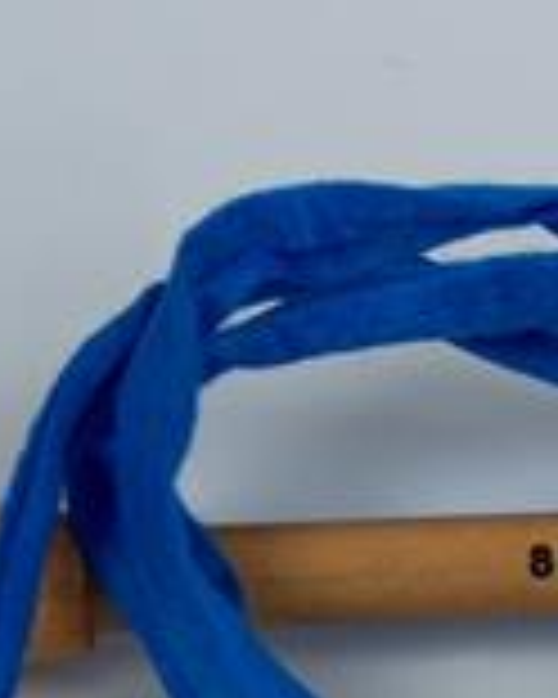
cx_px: 598
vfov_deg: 12.5
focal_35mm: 153
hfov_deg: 10.0
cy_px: 583
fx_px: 3158
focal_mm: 12.53
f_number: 2.9
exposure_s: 1/118
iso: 132
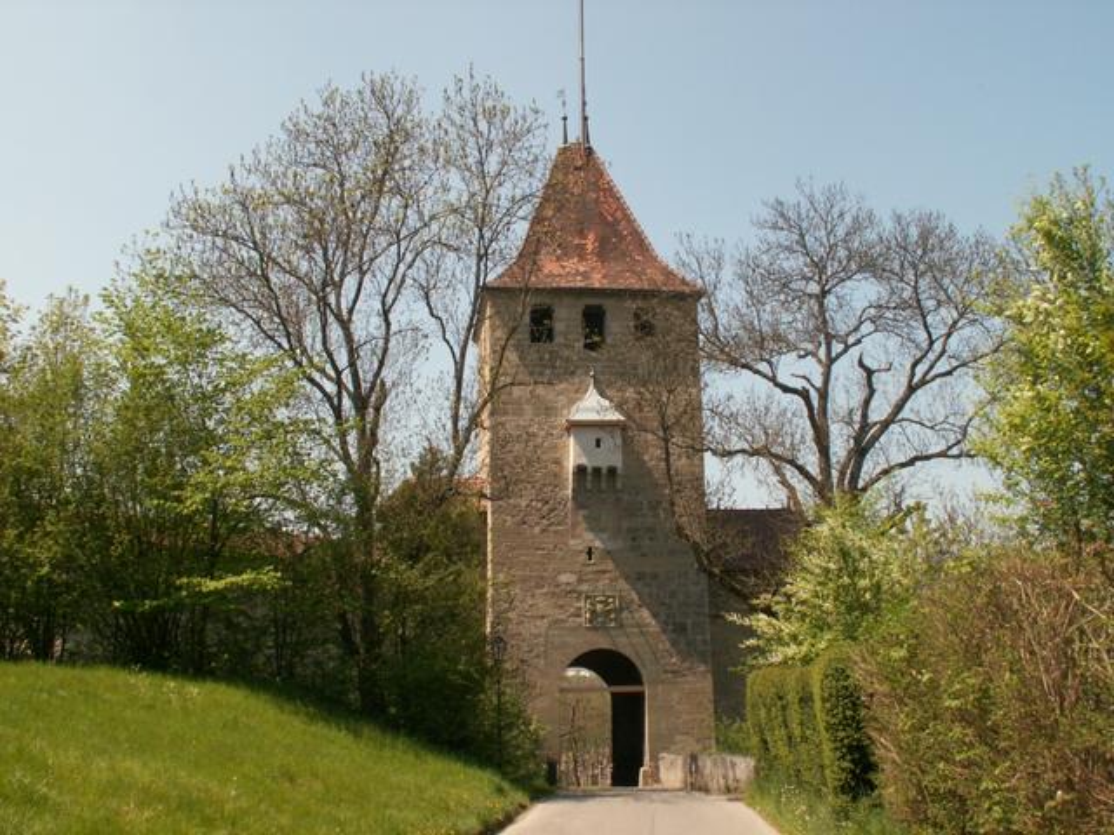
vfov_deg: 40.7
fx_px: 1126
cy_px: 418
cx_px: 557
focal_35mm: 35
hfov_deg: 52.6
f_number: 6.3
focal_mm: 5.86
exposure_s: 1/160
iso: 50
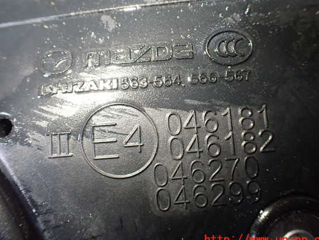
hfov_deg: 55.3
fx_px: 304
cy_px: 116
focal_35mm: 33
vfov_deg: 43.0
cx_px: 161
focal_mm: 5.4
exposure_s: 1/80
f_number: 2.3
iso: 800
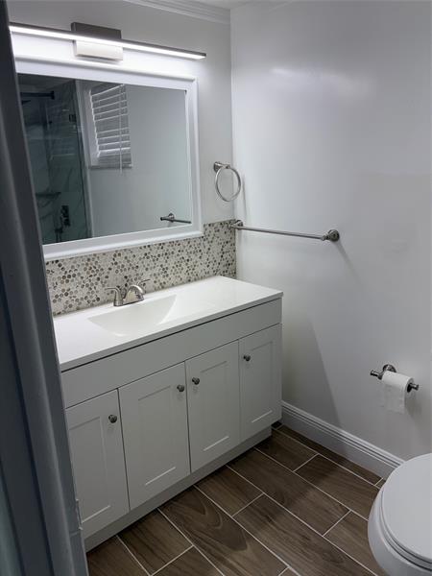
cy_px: 288
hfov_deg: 53.1
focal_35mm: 26
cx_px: 216
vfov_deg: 67.3
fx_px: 433
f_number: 1.6
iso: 50
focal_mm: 5.96
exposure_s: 1/302
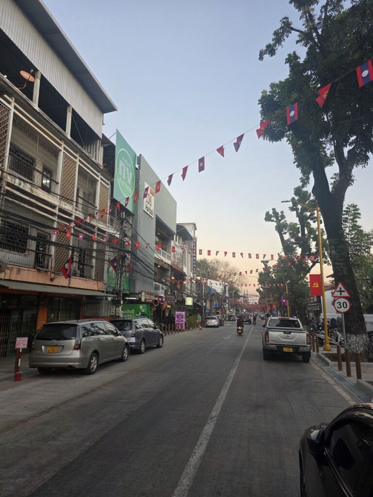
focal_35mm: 23
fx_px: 330
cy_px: 248
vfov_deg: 73.9
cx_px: 186
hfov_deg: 58.9
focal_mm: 6.3
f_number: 1.7
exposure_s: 1/180
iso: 125
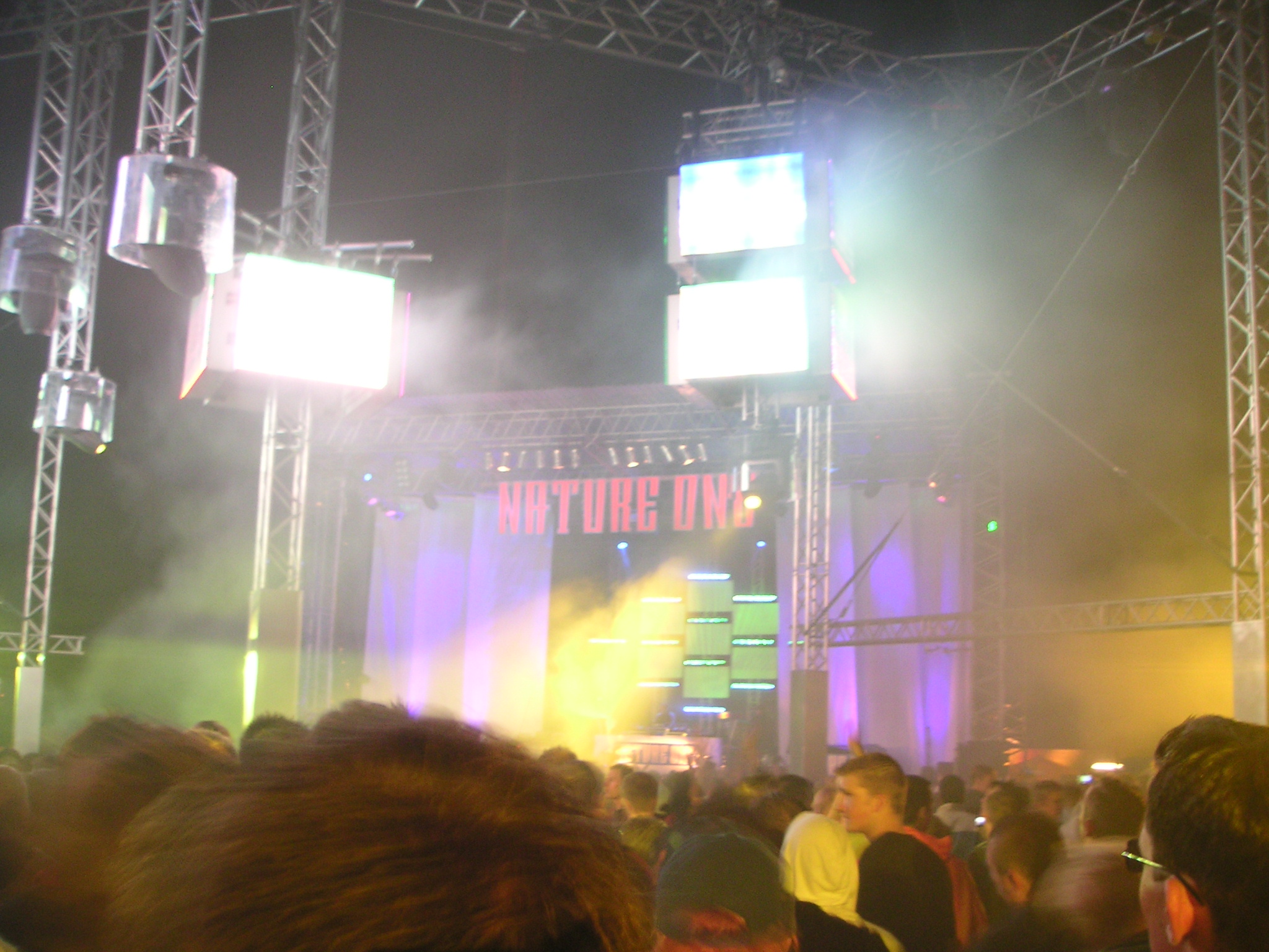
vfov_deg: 37.7
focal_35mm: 38
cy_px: 476
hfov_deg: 49.0
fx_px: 1393
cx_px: 634
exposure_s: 1/4
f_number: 2.8
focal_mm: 6
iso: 100
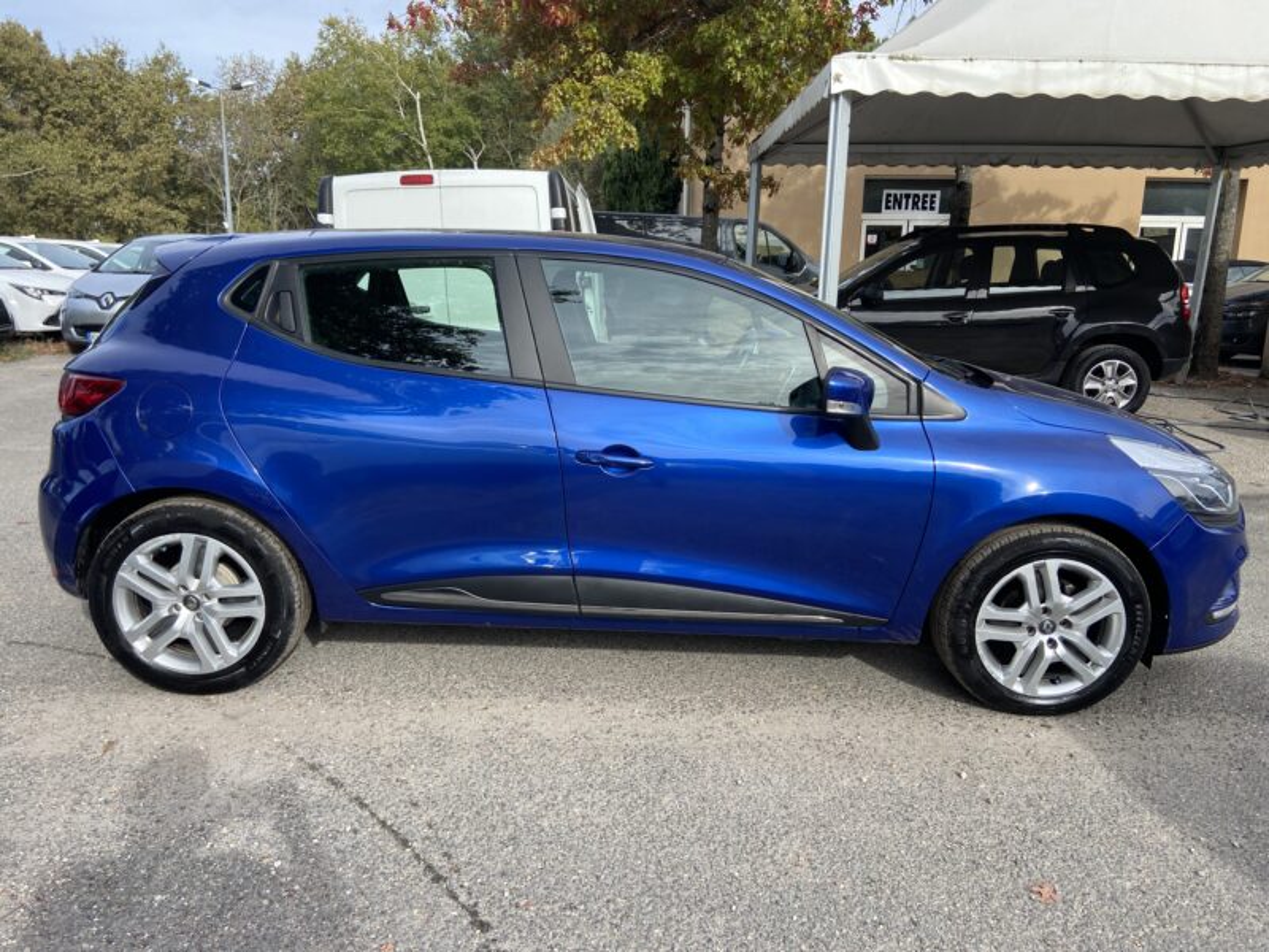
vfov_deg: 53.1
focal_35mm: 26
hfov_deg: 67.3
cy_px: 476
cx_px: 634
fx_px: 953
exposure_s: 1/1206
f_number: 1.8
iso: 32
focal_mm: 4.25
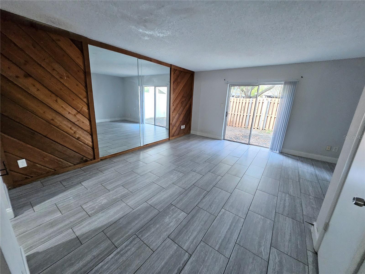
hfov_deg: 106.2
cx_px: 182
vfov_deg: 89.9
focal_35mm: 13
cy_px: 137
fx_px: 137
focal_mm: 1.74
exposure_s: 1/30
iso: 640
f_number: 2.2
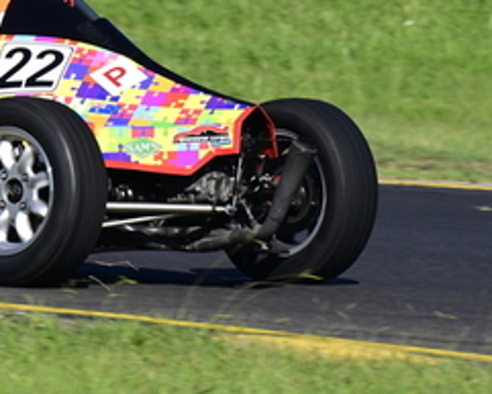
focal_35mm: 1868
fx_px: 27212
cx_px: 31
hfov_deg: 1.0
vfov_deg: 0.8
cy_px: -62
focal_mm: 600
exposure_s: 1/640
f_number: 11
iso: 400
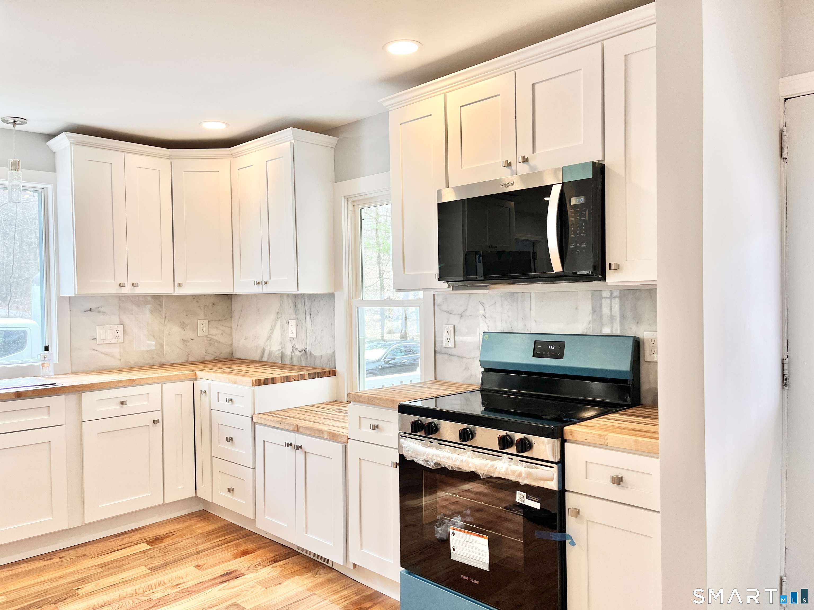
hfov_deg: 67.3
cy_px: 305
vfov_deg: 53.1
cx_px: 407
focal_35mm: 26
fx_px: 611
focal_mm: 5.1
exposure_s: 1/120
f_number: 1.6
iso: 80
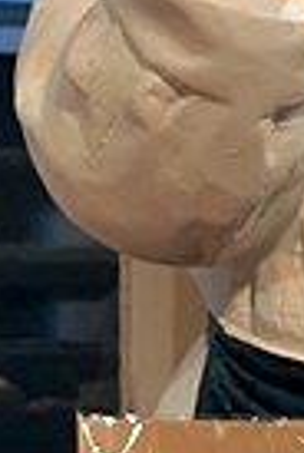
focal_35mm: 184
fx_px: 2319
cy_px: 306
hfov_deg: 5.8
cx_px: 1408
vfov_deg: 11.1
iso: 50
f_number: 1.7
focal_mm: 3.93
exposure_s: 1/60
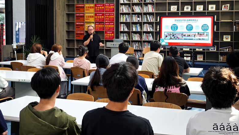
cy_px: 44
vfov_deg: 23.4
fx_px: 323
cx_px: 118
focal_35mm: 51
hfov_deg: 40.6
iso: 160
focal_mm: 8.72
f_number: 1.63
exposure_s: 1/56.4
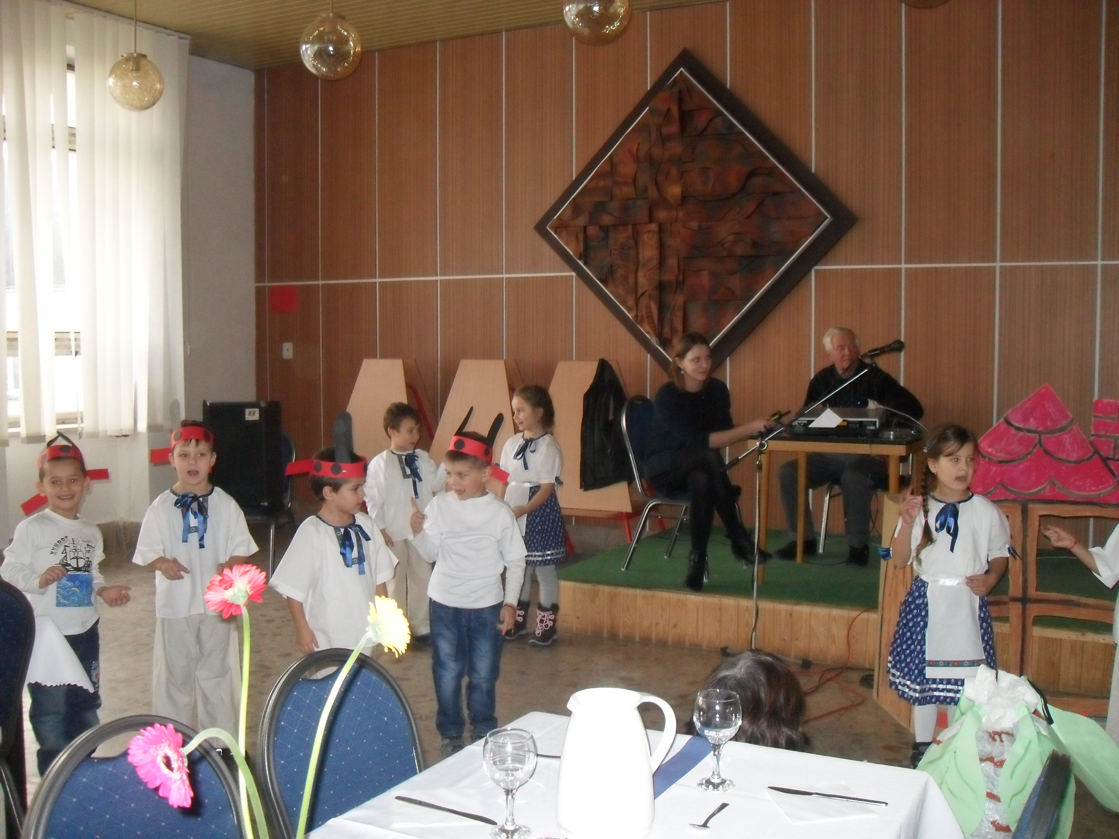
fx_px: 1131
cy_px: 420
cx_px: 560
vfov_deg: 40.7
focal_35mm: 35
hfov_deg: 52.6
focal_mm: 6.2
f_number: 2.8
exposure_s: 1/45
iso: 400
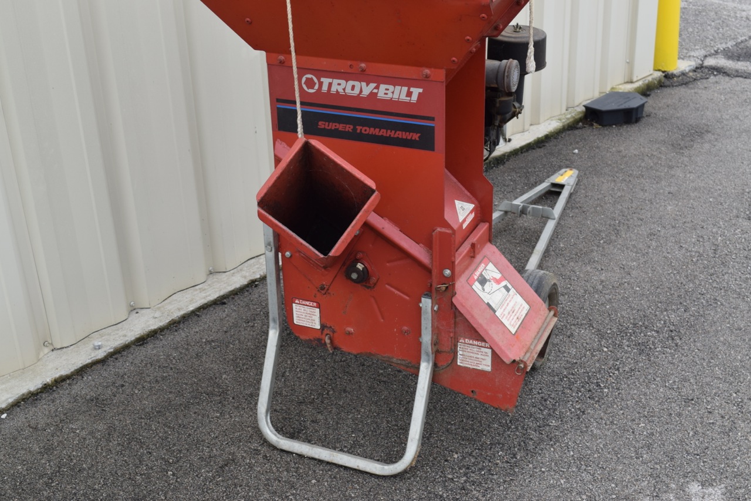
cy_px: 250
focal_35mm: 48
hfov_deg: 41.1
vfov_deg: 28.1
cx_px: 376
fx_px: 1001
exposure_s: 1/125
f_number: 6.3
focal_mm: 32
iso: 200
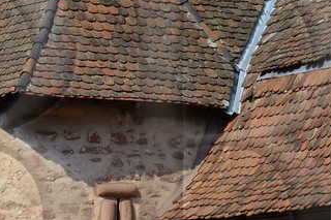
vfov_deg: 3.9
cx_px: 114
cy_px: 146
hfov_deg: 5.9
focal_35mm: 350
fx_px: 3216
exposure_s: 1/320
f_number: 10
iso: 200
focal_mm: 70
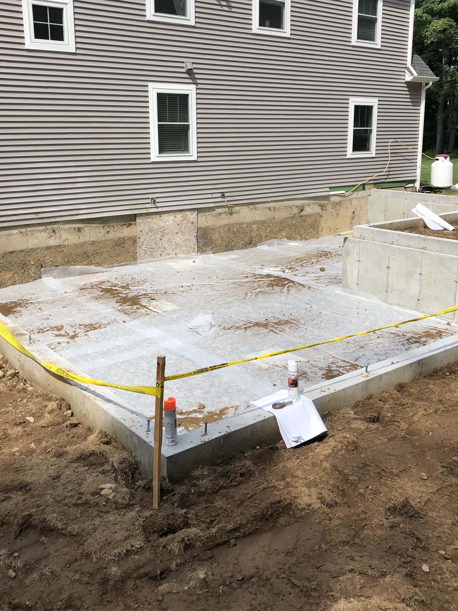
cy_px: 265
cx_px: 244
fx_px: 600
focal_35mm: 34
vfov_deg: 53.8
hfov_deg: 41.8
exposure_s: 1/1200
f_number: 1.8
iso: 20
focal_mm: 3.99
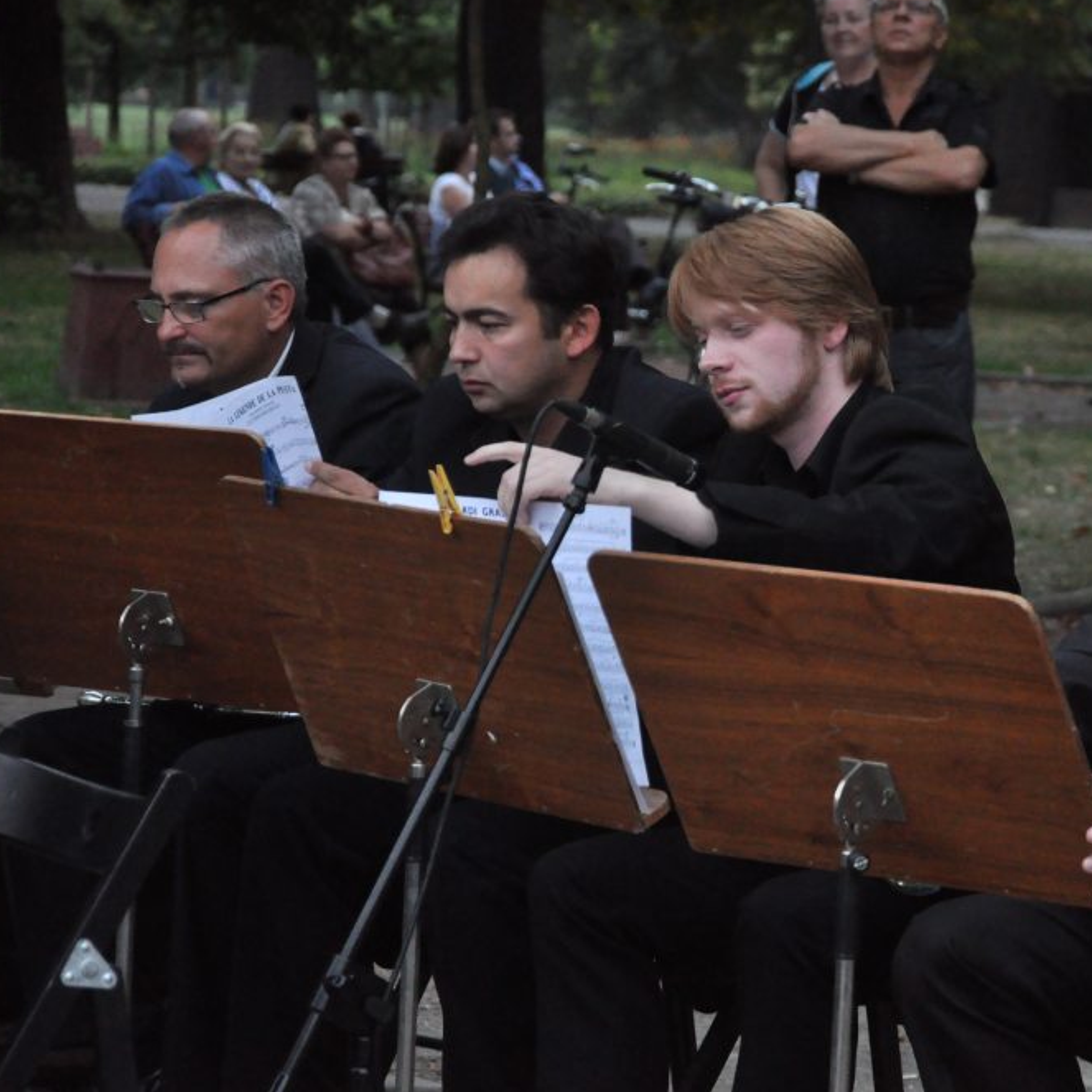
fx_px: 6460
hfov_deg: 9.7
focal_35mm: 181
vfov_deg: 9.7
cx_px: 771
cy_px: 534
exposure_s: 1/200
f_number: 5.6
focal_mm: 92
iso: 2000
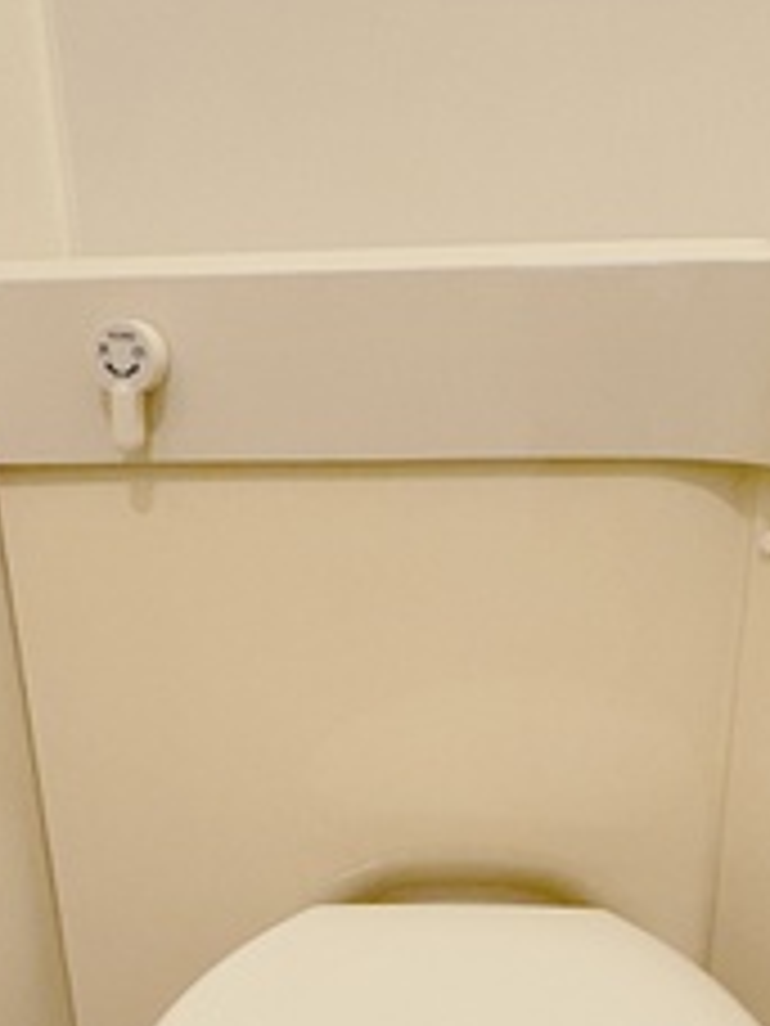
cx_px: 399
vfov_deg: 40.8
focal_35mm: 43
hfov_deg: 33.6
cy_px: 904
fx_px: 1275
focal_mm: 2.22
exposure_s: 1/50
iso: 400
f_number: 2.2
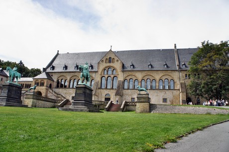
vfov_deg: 47.9
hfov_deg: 67.4
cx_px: 114
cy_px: 76
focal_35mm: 27
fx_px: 172
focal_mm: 18
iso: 200
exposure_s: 1/400
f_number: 7.1
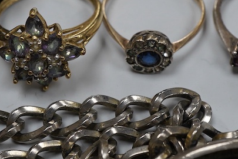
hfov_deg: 20.4
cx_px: 125
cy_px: 64
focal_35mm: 100
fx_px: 661
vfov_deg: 13.7
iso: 1000
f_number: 13
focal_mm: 30
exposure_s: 1/125
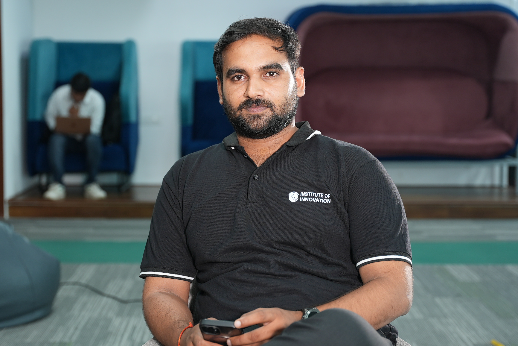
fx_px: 1051
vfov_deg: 18.7
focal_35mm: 73
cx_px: 259
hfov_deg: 27.7
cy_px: 173
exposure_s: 1/50
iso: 320
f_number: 2.8
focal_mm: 49.1
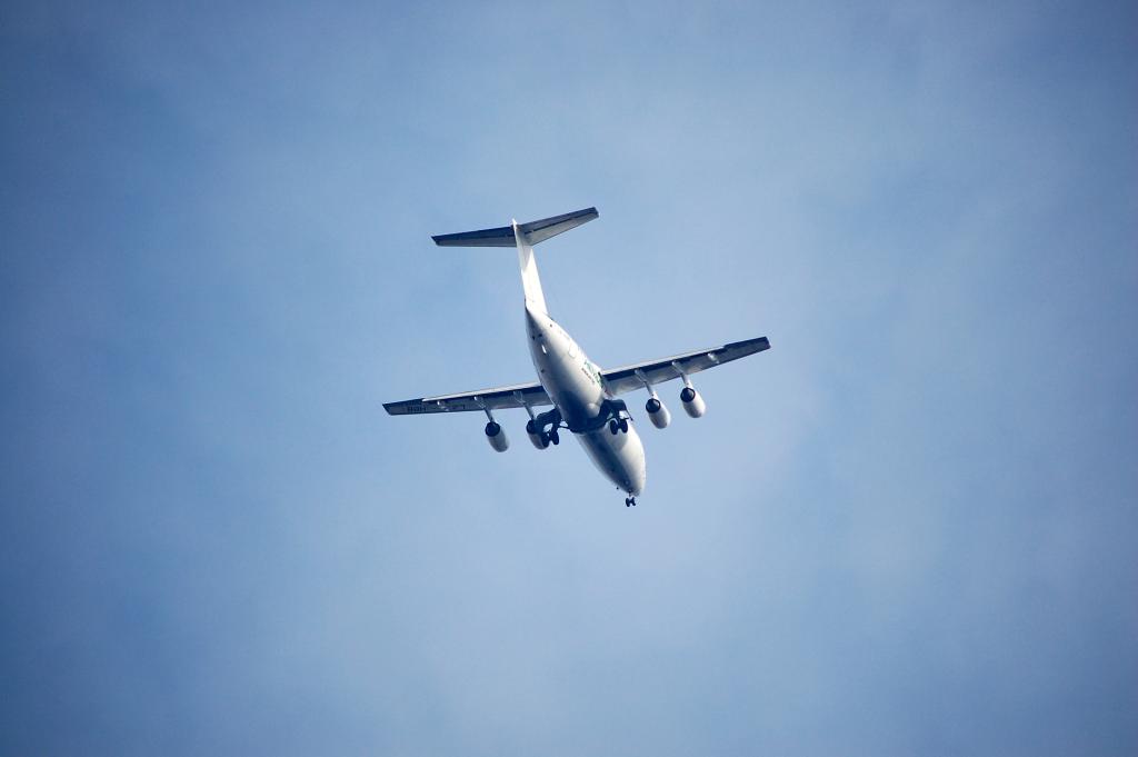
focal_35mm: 300
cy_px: 378
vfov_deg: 4.6
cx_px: 569
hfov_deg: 6.9
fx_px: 9475
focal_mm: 200
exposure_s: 1/1250
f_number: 5.6
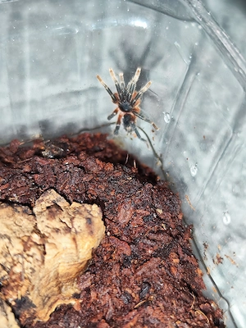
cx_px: 123
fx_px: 218
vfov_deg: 73.9
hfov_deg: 58.9
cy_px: 164
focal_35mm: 23
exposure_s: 1/100
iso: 603
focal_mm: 7.01
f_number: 1.69
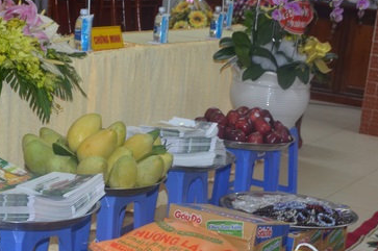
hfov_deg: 21.7
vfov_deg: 14.5
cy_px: 184
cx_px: 191
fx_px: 985
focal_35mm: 94
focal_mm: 35
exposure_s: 1/60
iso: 800
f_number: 5
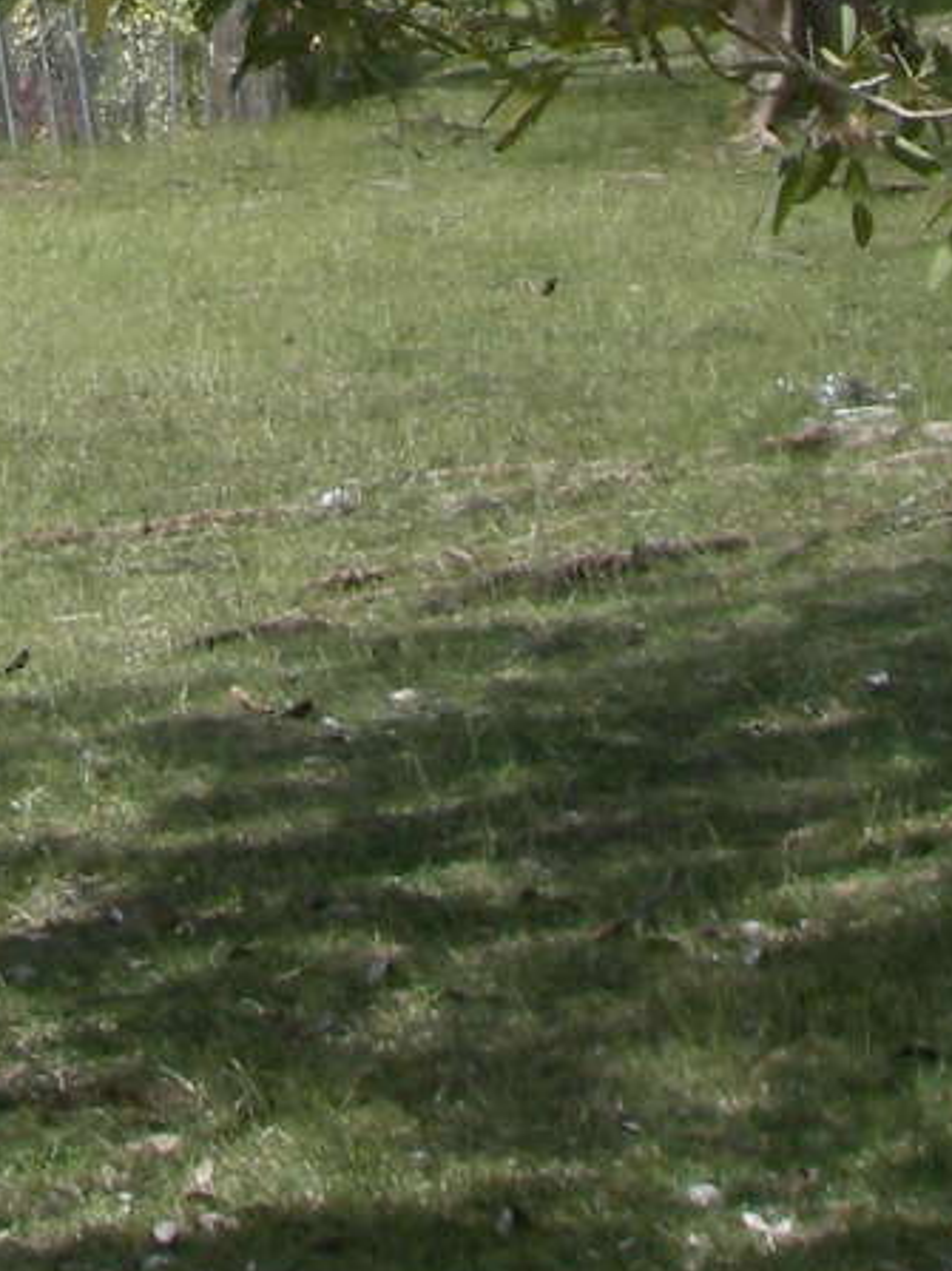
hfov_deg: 7.7
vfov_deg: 9.2
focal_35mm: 188
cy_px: -2016
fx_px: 6897
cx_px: -548
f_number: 5.4
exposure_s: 1/246
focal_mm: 7.5
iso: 64
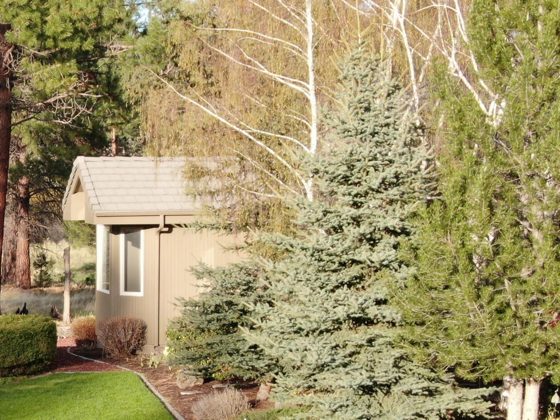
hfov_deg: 16.6
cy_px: 291
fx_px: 1860
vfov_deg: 12.9
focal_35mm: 115
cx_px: -53
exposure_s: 1/160
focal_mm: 8.6
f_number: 3.8
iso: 100
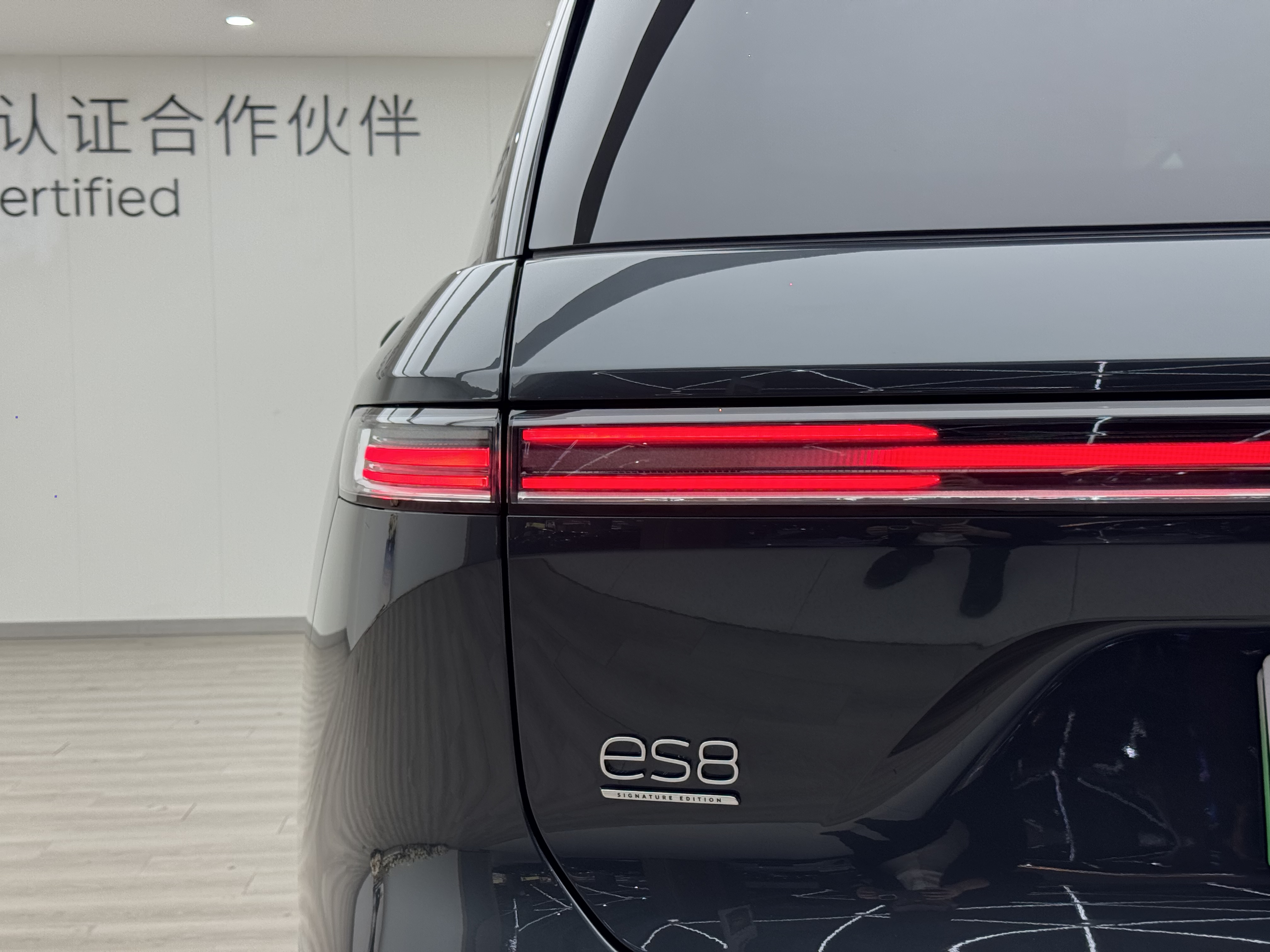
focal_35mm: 48
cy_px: 476
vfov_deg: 30.3
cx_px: 635
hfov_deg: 39.7
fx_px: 1761
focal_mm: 6.76
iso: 100
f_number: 1.78
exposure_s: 1/305
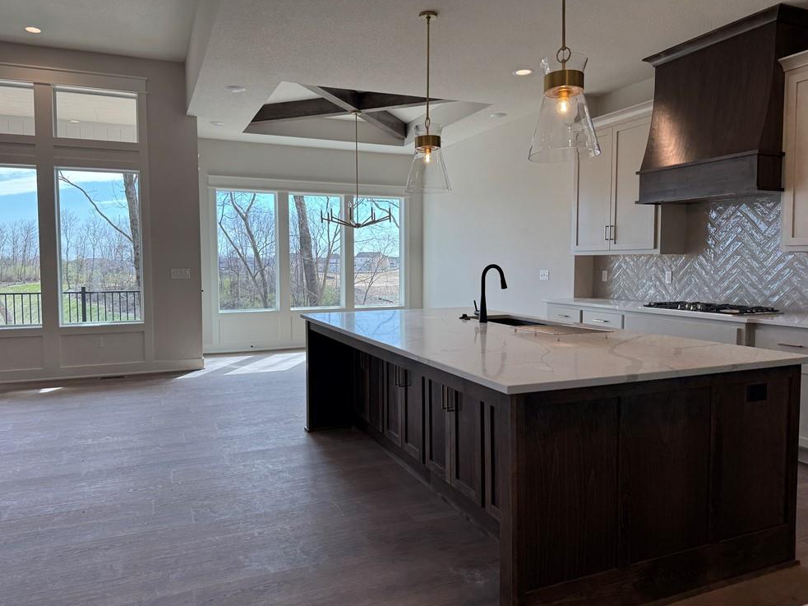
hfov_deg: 69.4
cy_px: 294
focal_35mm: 25
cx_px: 395
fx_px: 583
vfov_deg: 54.9
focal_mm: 6.76
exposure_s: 1/402
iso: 80
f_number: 1.78
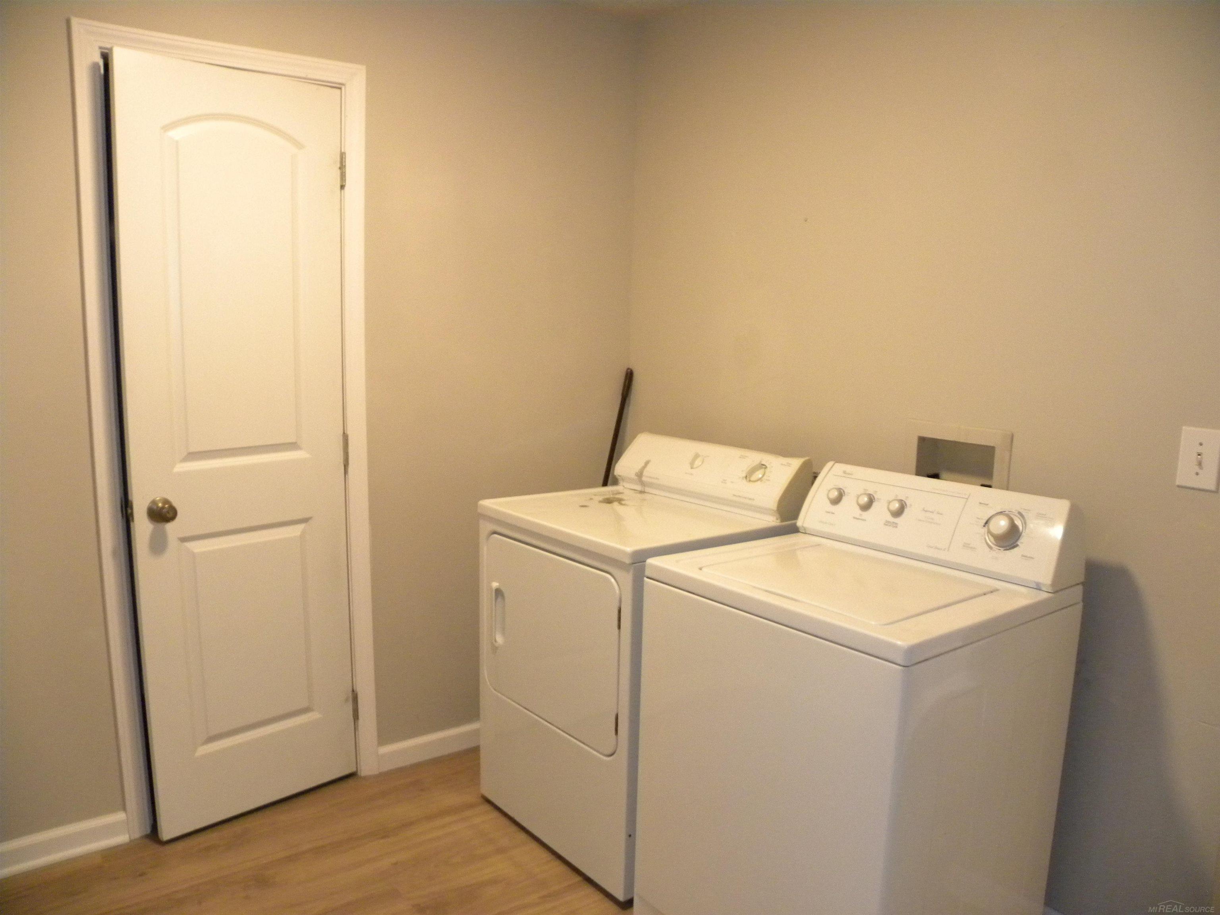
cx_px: 610
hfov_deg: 67.3
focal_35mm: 26
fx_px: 916
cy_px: 458
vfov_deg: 53.1
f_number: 2.8
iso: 400
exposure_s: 1/30
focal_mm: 4.6
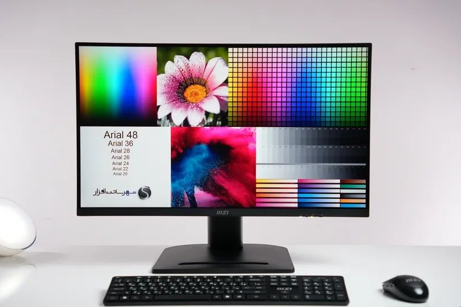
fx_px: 885
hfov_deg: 29.2
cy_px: 159
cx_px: 224
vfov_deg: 19.7
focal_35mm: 69
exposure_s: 1/80
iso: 640
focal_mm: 41.4
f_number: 2.8
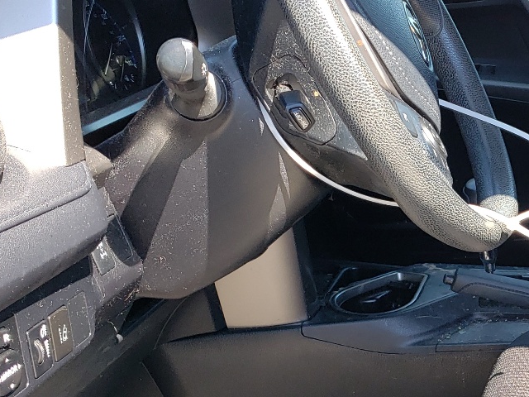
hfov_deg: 26.9
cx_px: 610
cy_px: 298
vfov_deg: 22.4
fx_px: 993
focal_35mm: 65
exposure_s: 1/286
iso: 50
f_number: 1.5
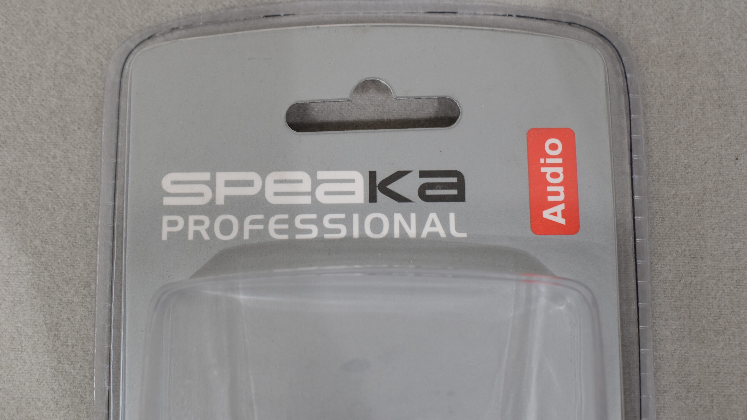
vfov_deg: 22.2
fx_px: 1070
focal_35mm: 54
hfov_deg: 38.5
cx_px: 370
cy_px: 185
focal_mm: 34
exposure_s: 1/60
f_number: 8
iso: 360
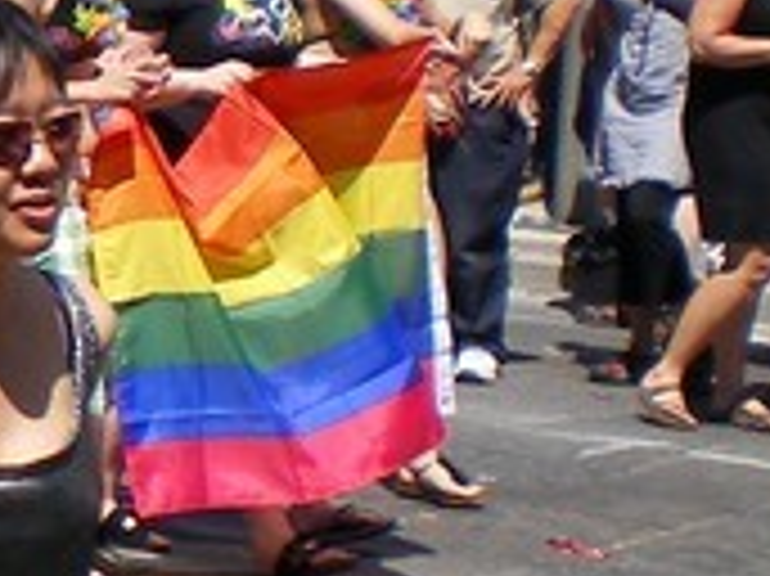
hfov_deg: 10.4
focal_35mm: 178
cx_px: -621
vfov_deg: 8.2
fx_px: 3957
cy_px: -117
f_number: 4.6
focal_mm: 6.3
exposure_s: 1/250
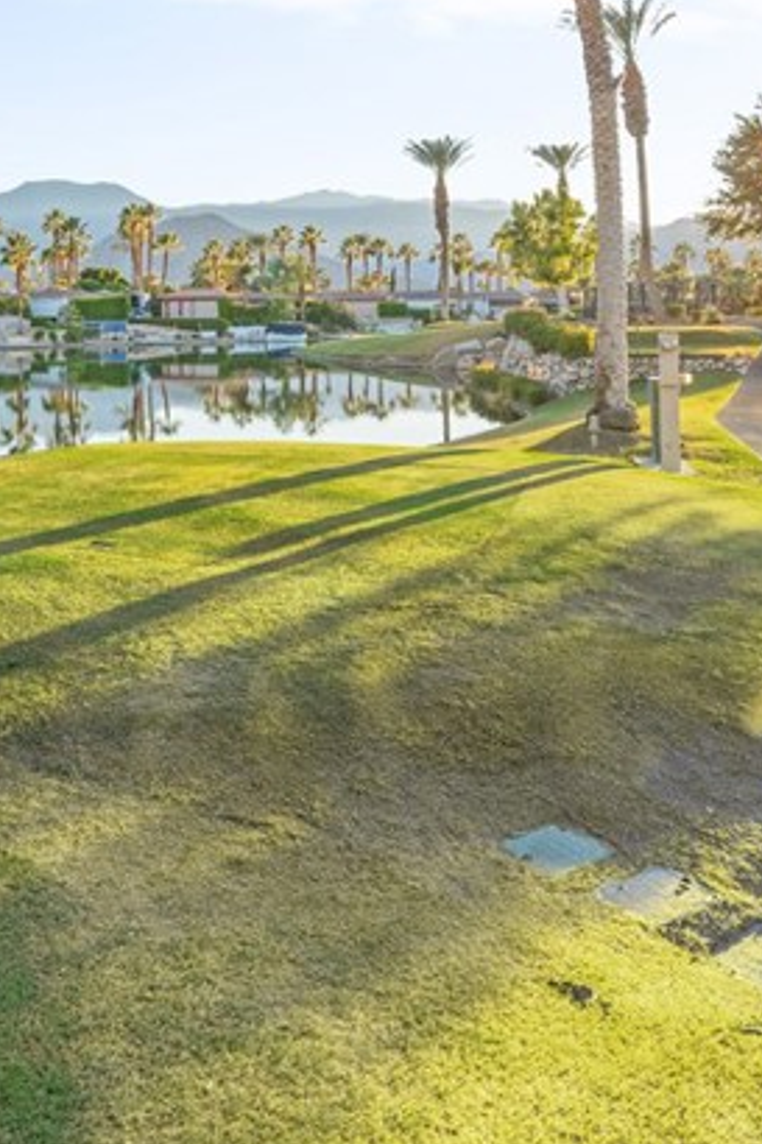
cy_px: 303
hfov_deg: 37.5
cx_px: 260
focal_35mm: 35
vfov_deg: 52.3
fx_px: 1112
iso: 200
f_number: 13
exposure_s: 1/15
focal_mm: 14
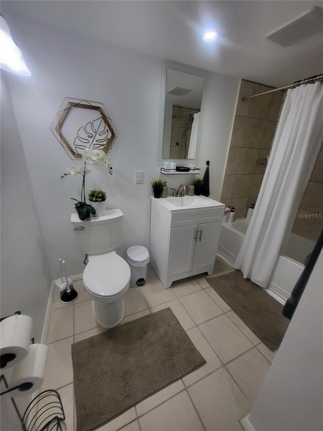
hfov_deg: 89.9
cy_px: 216
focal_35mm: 13
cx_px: 162
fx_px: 162
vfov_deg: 106.2
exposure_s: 1/60
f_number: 2.2
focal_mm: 1.74
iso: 64
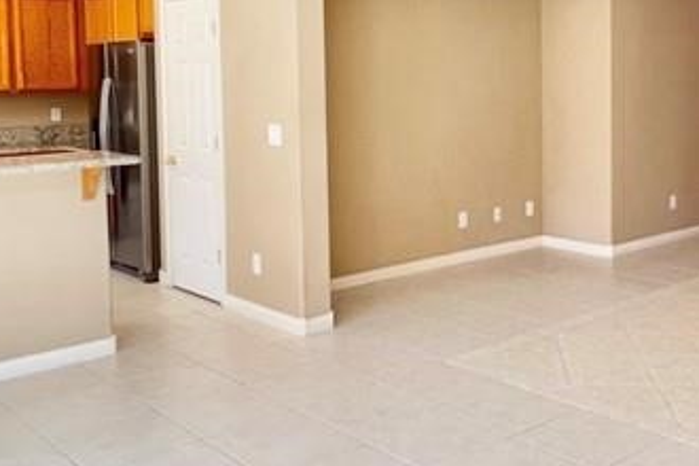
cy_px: 131
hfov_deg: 45.6
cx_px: 474
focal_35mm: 42
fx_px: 815
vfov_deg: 31.5
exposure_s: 1/60
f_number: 1.8
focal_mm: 1.57
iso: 160
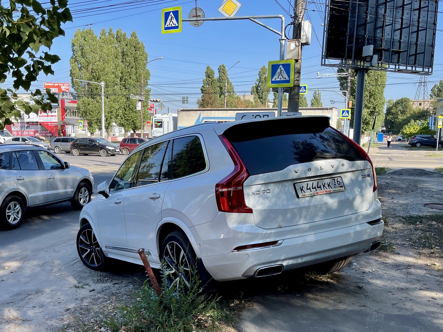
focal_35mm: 26
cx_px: 222
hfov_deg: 67.3
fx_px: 333
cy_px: 166
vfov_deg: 53.0
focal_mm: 5.1
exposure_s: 1/1403
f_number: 1.6
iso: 32
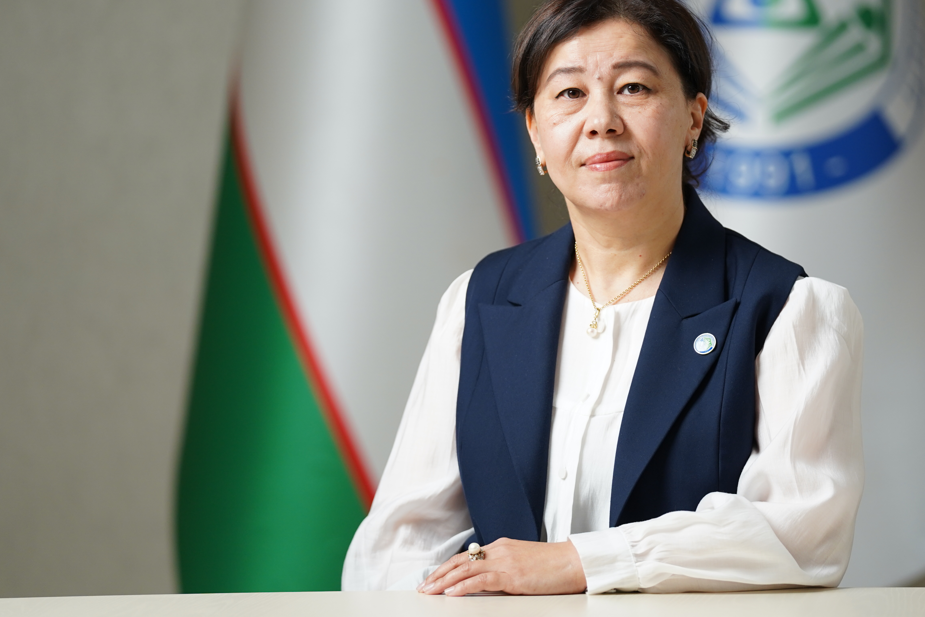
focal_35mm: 188
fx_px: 4830
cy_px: 248
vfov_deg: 7.3
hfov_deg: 10.9
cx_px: 578
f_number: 2.8
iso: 800
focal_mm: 144
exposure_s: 1/160
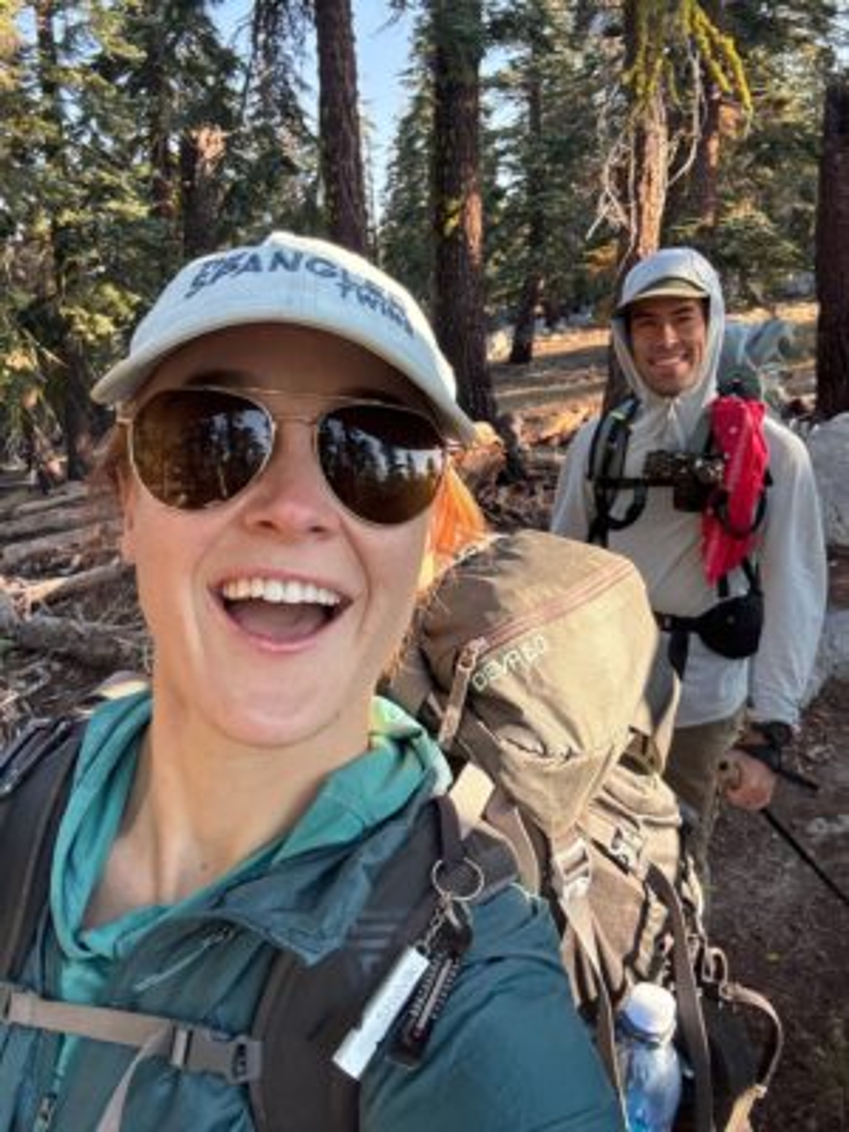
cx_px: 424
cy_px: 566
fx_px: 981
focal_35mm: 30
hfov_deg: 46.8
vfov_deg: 60.0
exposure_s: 1/131
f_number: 1.9
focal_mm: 2.69
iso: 40
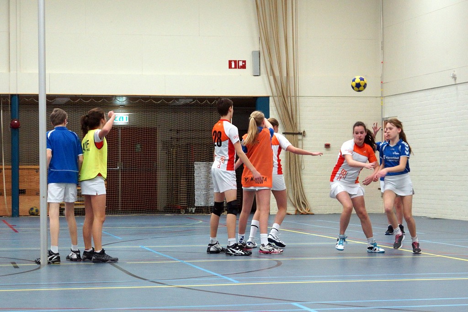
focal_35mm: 75
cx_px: 234
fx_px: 975
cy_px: 156
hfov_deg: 27.0
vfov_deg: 18.2
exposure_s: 1/160
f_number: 2.8
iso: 1250
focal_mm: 50
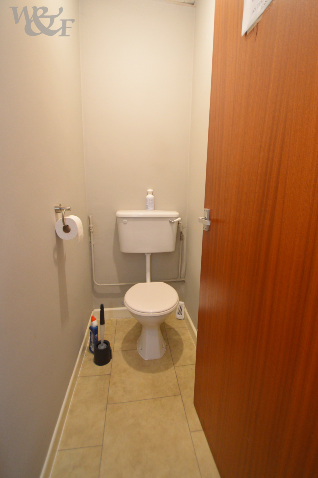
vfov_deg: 100.4
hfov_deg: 77.2
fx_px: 199
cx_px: 159
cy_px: 239
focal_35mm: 15
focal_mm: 10
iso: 720
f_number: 3.5
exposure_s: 1/60
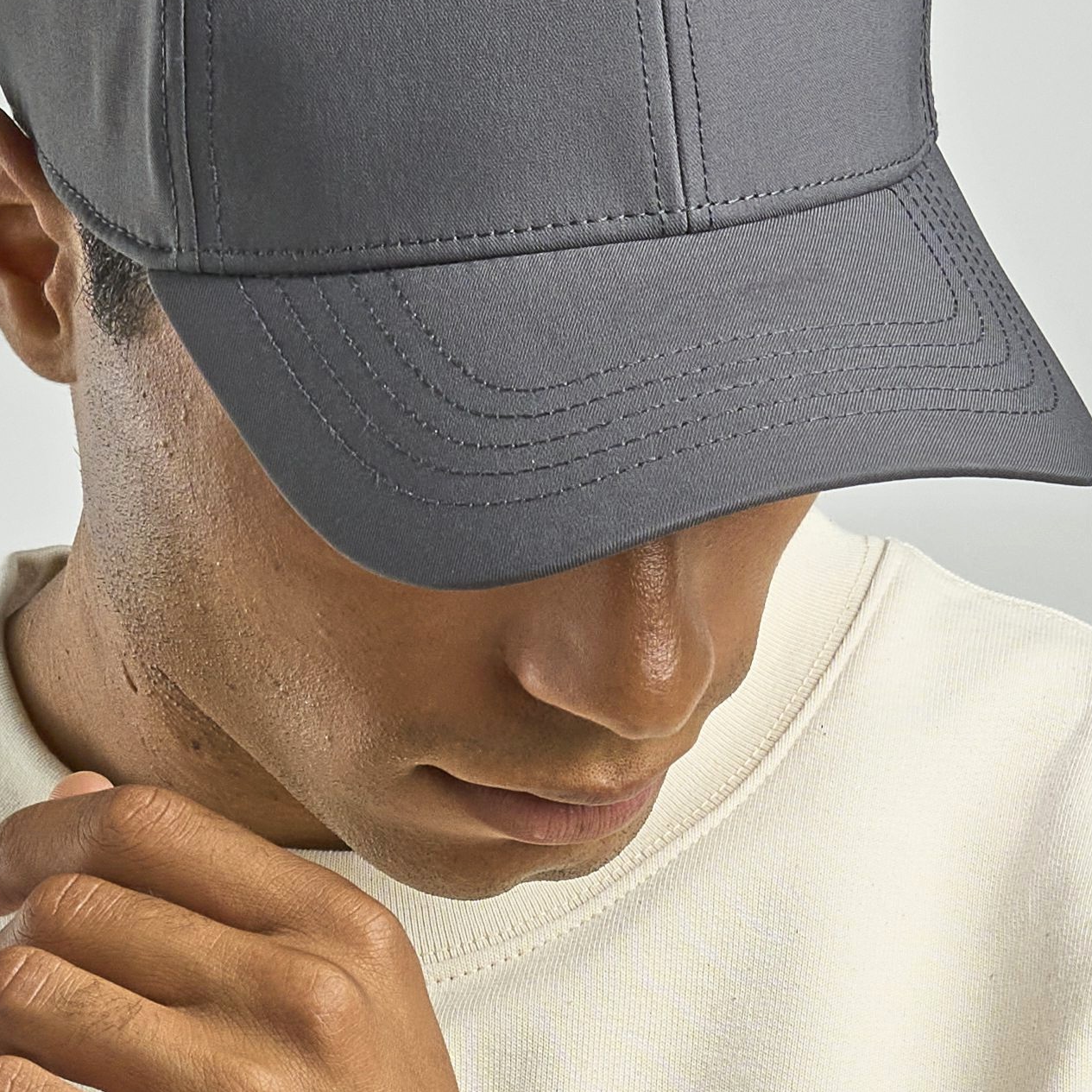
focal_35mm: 312
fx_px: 11135
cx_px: 456
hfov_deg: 5.6
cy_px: 1239
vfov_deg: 5.6
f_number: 9
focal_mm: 50
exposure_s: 1/160
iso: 320
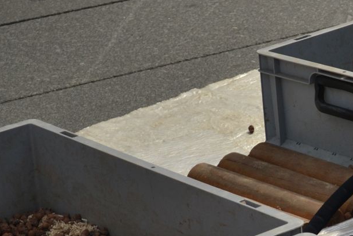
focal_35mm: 177
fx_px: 1736
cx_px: 472
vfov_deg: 7.7
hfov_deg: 11.3
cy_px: 234
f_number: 5.3
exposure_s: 1/1000
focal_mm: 40
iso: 200
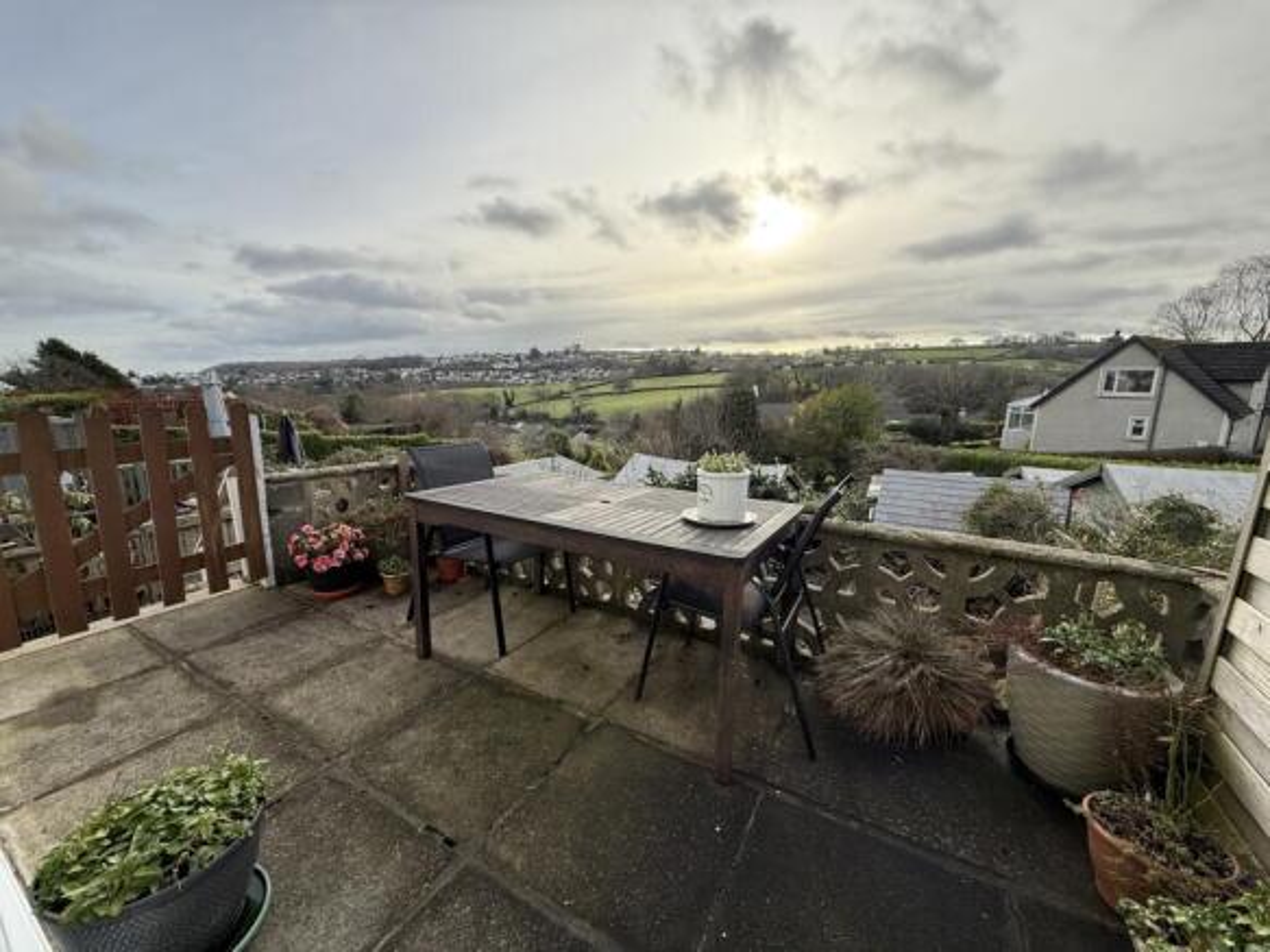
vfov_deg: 85.7
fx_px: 514
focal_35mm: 14
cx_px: 635
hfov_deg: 102.1
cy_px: 476
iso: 64
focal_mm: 2.22
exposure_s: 1/701
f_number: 2.2
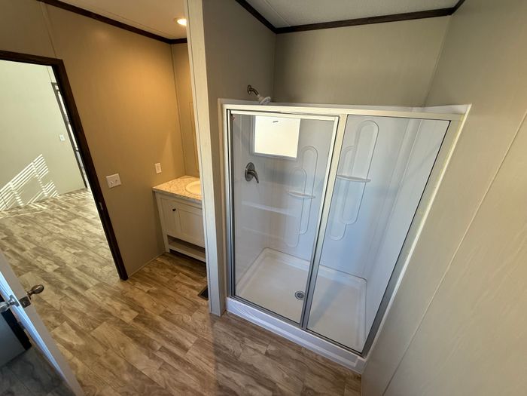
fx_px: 213
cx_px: 264
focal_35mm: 14
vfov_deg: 85.7
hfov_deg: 102.1
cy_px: 198
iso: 125
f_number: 2.2
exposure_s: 1/120
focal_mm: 2.22
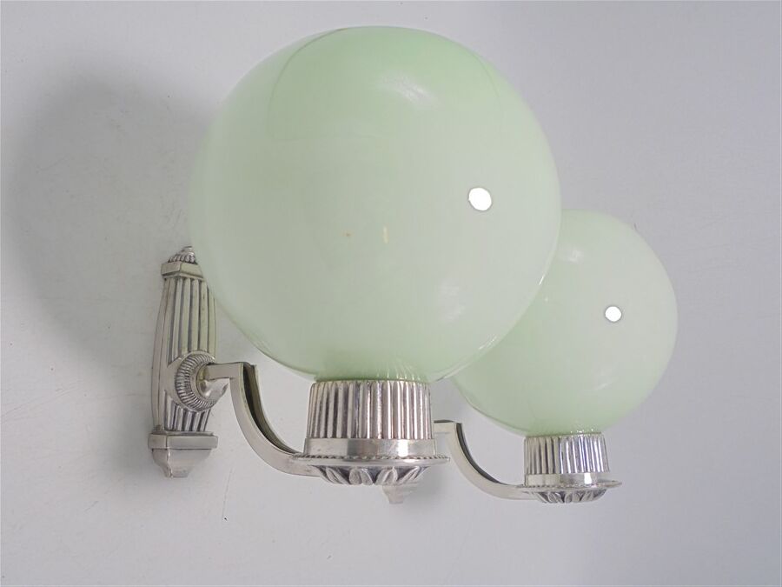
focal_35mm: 29
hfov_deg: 61.7
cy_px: 294
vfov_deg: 48.2
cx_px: 391
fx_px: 655
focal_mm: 5.3
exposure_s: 1/80
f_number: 3.7
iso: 100
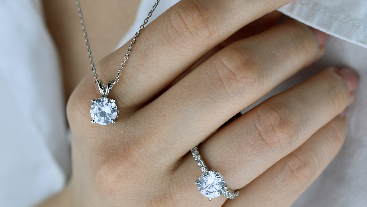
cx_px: 184
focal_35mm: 166
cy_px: 103
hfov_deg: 13.0
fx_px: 1611
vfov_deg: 7.3
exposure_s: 1/250
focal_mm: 105
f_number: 8
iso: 220
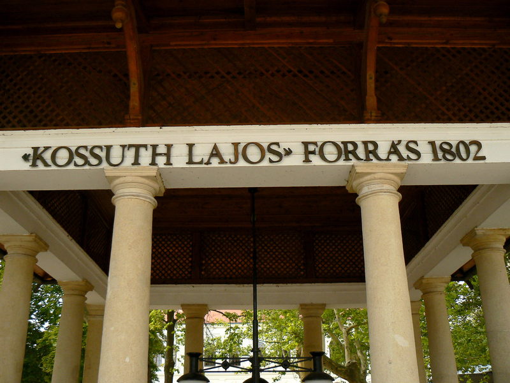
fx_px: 530
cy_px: 192
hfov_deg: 51.4
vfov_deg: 39.7
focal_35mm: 36
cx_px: 255
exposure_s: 1/640
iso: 100
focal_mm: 6
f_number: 3.6
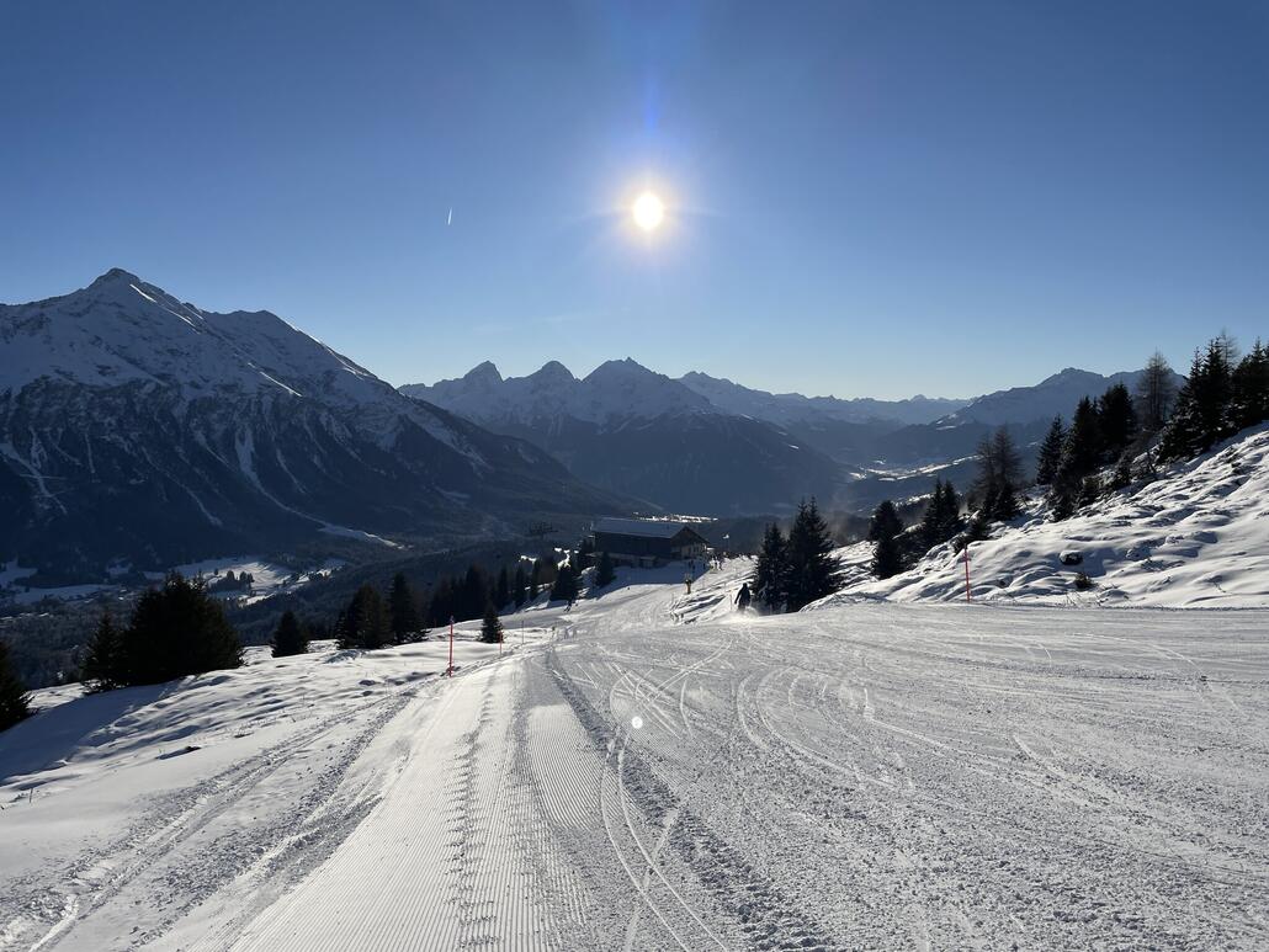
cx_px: 634
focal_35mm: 26
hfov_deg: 67.3
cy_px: 476
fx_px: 953
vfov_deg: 53.1
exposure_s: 1/11905
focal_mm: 4.2
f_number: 1.6
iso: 32
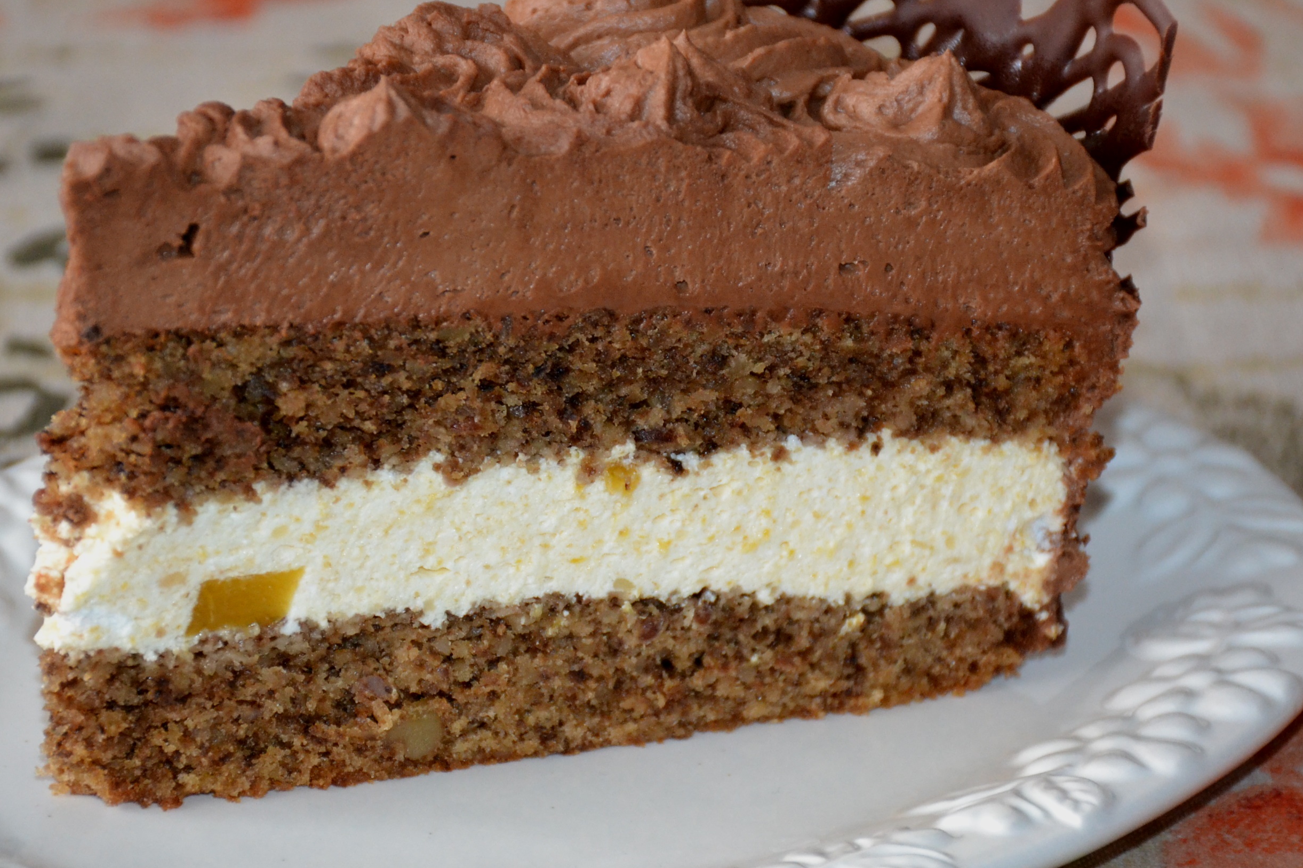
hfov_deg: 10.8
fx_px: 6912
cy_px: 407
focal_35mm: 191
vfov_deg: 7.2
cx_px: 597
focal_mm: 90
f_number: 5.3
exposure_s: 1/60
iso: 1800
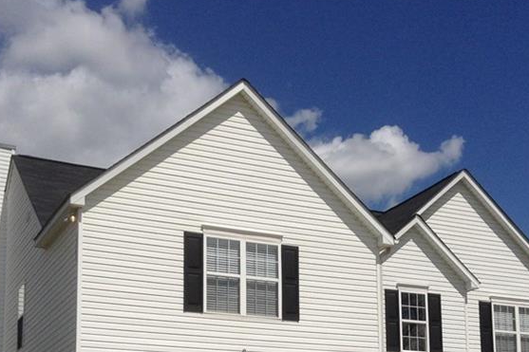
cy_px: 349
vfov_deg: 20.9
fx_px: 925
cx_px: 265
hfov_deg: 31.9
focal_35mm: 63
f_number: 2.4
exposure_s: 1/3861
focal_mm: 3.3
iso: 25
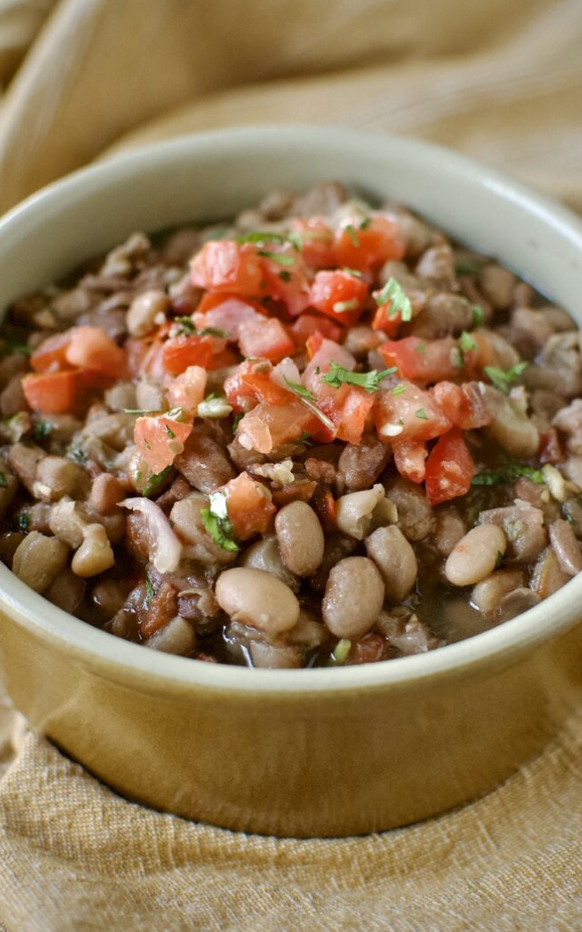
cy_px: 470
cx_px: 307
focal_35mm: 54
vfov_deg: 37.5
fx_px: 1371
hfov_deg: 24.0
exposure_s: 1/320
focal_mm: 35
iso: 1000
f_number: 3.5
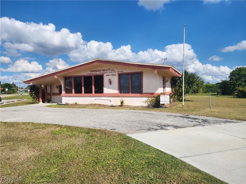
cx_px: 123
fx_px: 163
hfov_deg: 73.9
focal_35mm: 23
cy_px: 92
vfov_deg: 58.9
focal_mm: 6.4
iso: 12
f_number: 1.8
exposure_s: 1/1628
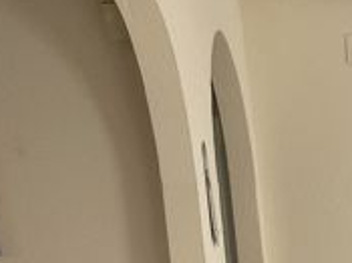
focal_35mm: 105
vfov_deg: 12.7
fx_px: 1067
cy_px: 488
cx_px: 663
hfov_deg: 15.6
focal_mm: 4.2
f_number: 1.6
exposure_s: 1/219
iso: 32
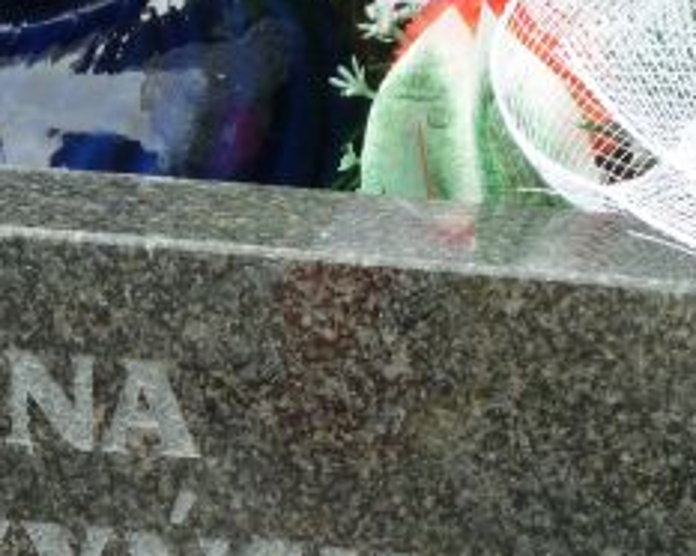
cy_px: 601
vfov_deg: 3.2
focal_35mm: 488
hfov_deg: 4.0
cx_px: 93
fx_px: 10044
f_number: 4.5
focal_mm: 29.9
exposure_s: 1/80
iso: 80
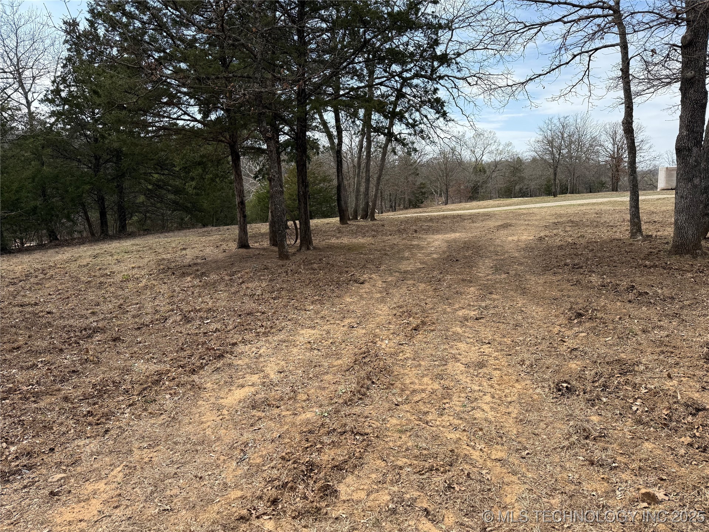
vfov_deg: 56.8
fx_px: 492
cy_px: 266
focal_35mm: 24
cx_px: 354
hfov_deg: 71.6
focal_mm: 6.76
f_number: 1.78
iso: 80
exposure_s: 1/2299
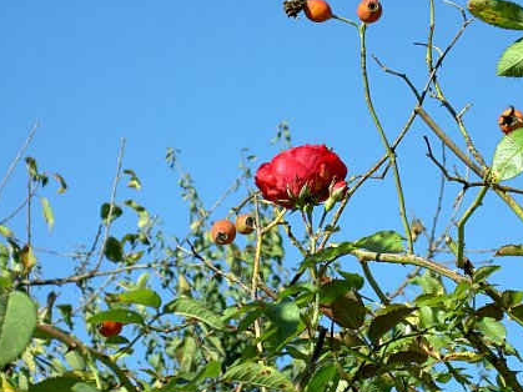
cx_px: 331
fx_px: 2205
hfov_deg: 13.5
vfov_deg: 10.2
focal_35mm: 146
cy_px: 208
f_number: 4.9
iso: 50
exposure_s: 1/200
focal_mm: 16.8
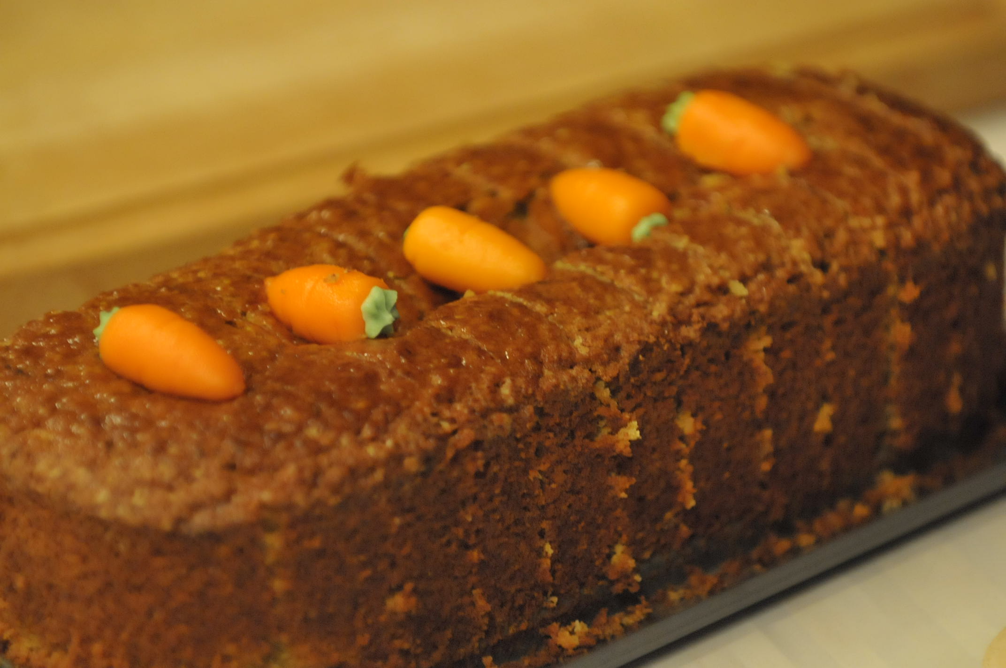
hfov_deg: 10.2
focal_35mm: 202
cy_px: 334
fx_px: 5652
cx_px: 503
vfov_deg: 6.8
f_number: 2.8
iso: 1600
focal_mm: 135
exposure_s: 1/125
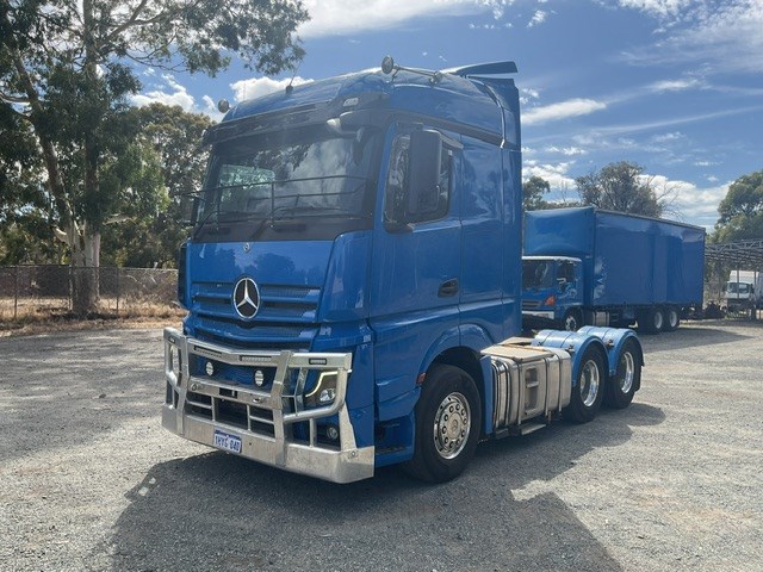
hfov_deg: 61.7
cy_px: 286
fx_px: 639
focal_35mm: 29
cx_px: 382
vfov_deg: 48.2
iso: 16
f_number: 1.8
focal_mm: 3
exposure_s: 1/1279
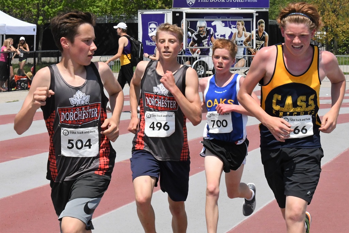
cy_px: 116
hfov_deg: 19.5
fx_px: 1018
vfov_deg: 13.0
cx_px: 174
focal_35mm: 105
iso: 2500
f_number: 22
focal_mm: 70
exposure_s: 1/1000
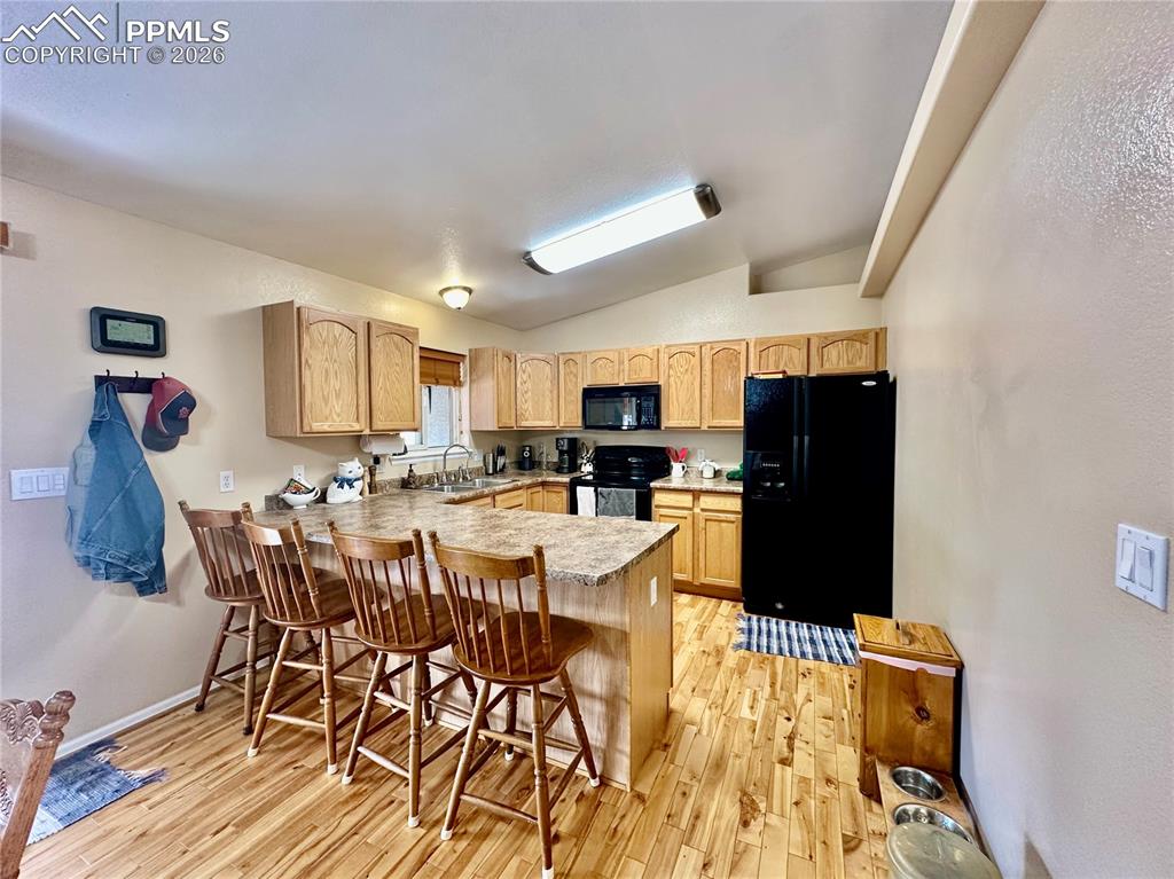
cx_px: 587
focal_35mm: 14
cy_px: 440
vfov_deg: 85.6
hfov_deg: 102.1
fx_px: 475
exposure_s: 1/60
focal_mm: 2.22
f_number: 2.2
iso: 160
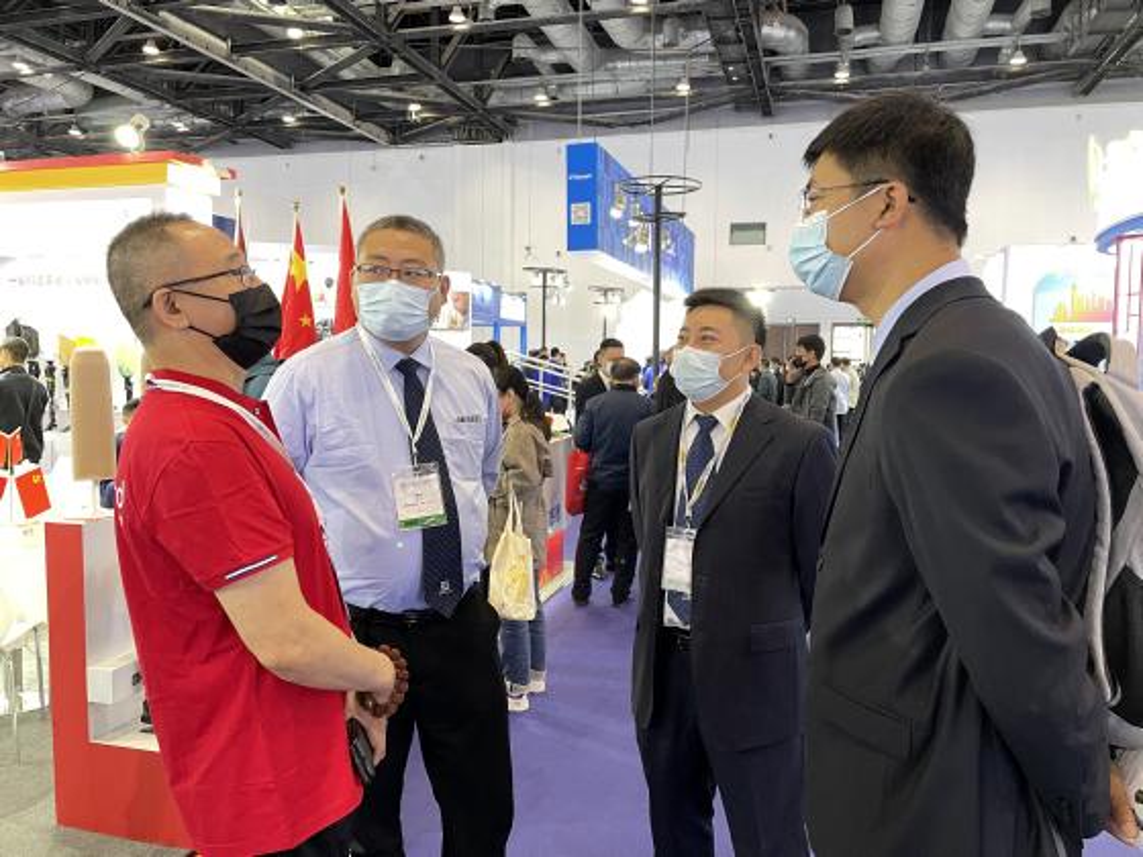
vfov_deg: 53.1
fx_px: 859
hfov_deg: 67.3
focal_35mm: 26
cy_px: 428
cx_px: 572
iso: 160
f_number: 1.6
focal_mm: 4.2
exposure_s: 1/50
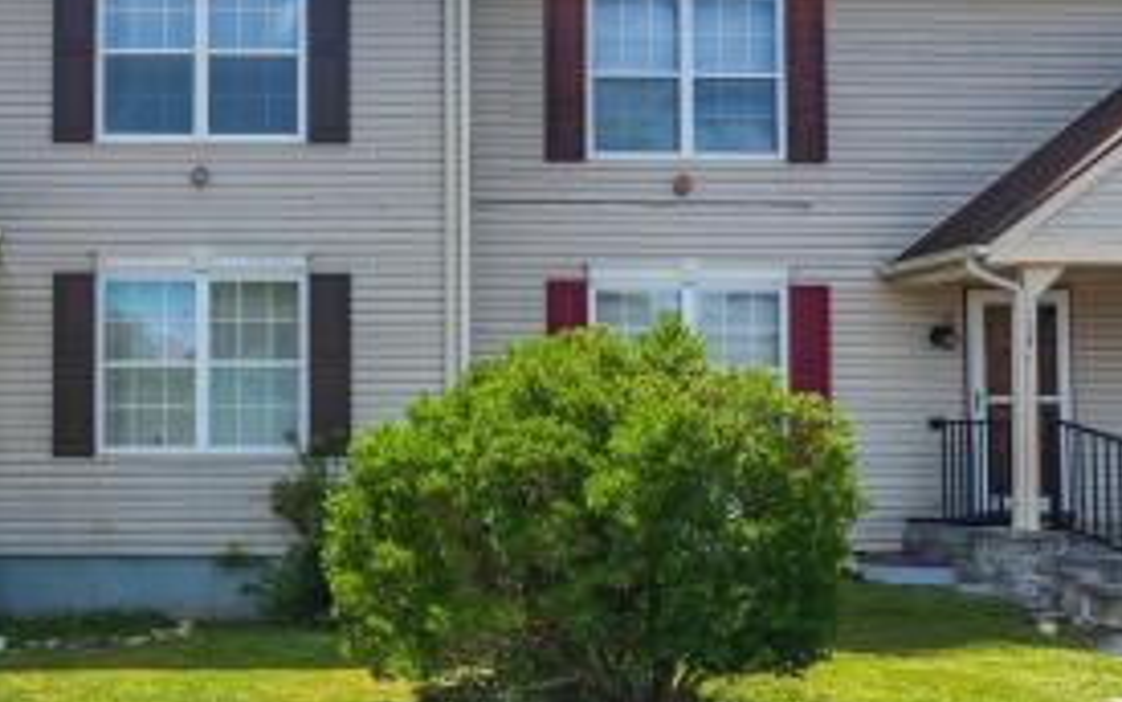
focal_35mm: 40
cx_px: -110
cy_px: 518
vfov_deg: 31.5
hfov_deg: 40.1
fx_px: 1223
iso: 100
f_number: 8
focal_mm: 10
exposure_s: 1/250
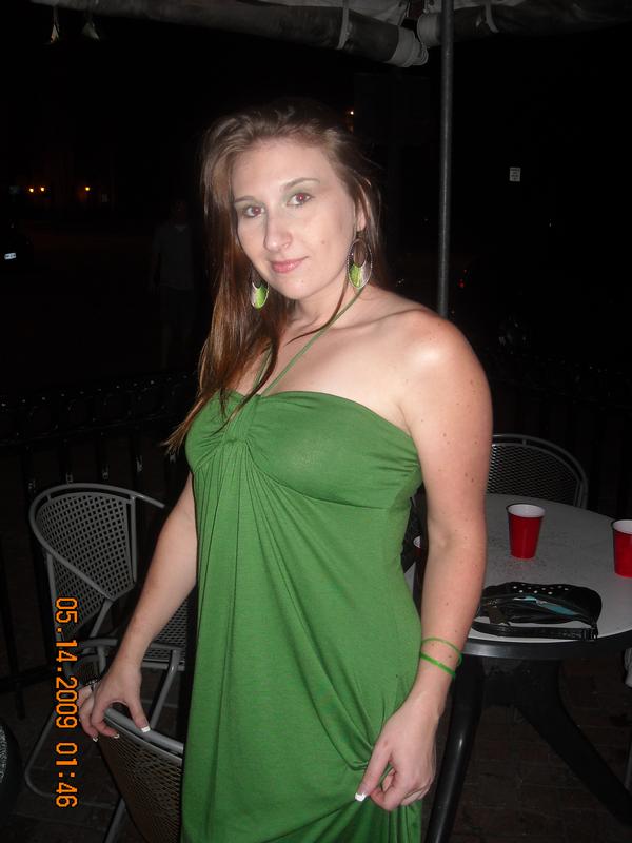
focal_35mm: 35
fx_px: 852
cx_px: 316
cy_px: 422
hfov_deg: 40.7
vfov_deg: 52.6
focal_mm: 5.7
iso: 100
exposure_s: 1/60
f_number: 2.8
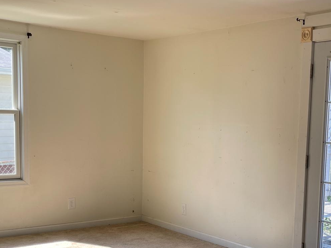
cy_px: 180
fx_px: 516
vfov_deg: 26.8
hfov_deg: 35.2
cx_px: 219
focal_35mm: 54
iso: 32
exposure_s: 1/286
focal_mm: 5.1
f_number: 1.6
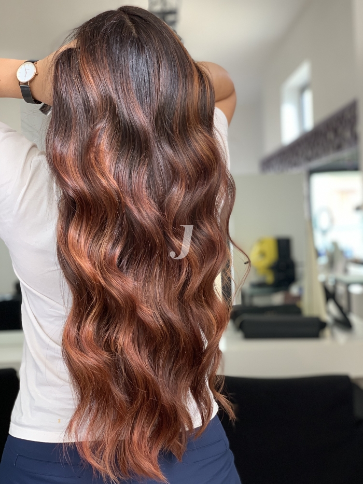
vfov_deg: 36.8
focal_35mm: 52
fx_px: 727
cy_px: 242
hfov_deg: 28.0
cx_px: 182
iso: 64
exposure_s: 1/50
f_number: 2.4
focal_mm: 6
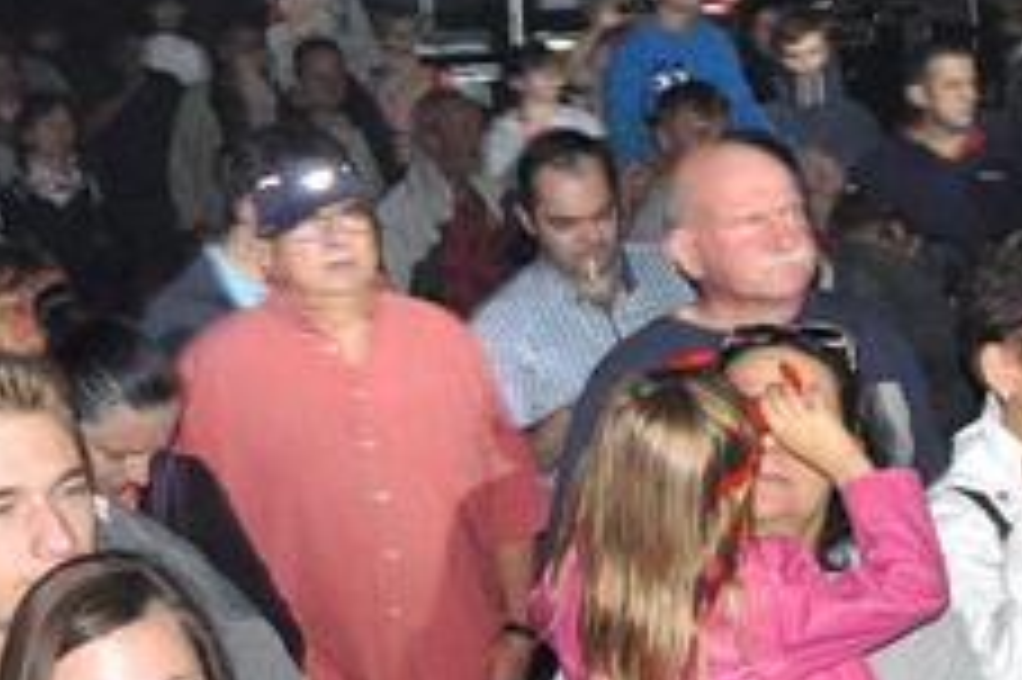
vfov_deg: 13.5
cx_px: 1531
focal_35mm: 101
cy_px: 313
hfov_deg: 18.0
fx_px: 2865
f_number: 5.6
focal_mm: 18
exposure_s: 1/60
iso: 3200
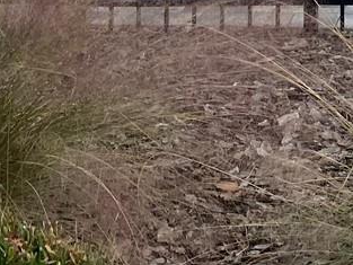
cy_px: -391
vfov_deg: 9.7
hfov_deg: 14.4
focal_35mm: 133
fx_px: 1357
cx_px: 411
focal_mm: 4.25
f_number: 1.8
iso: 32
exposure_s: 1/3125
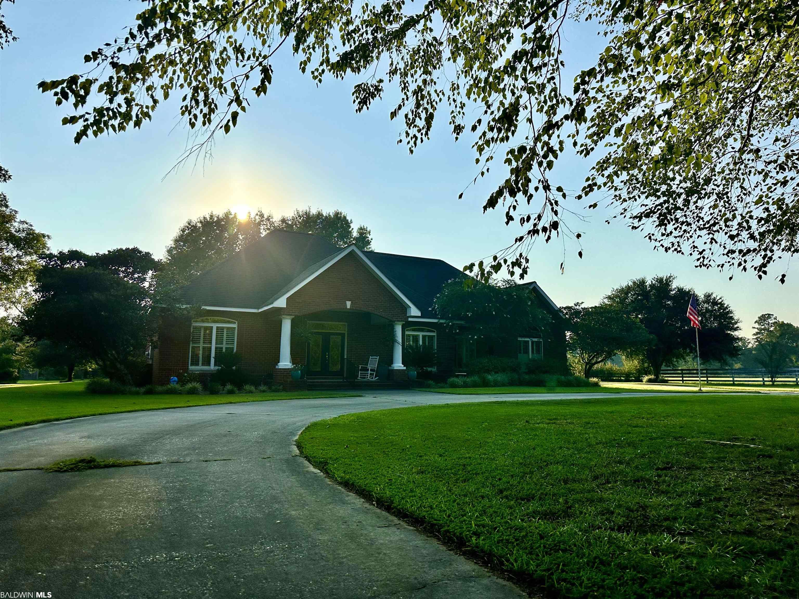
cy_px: 300
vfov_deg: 56.8
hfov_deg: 71.6
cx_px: 400
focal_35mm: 24
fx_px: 554
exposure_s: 1/9709
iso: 80
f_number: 1.78
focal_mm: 6.86
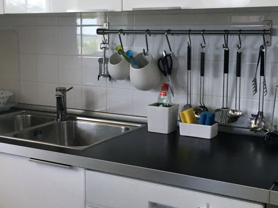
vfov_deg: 28.0
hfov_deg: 36.8
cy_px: 103
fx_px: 418
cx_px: 128
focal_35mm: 52
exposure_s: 1/33
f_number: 2.2
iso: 64
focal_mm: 4.15
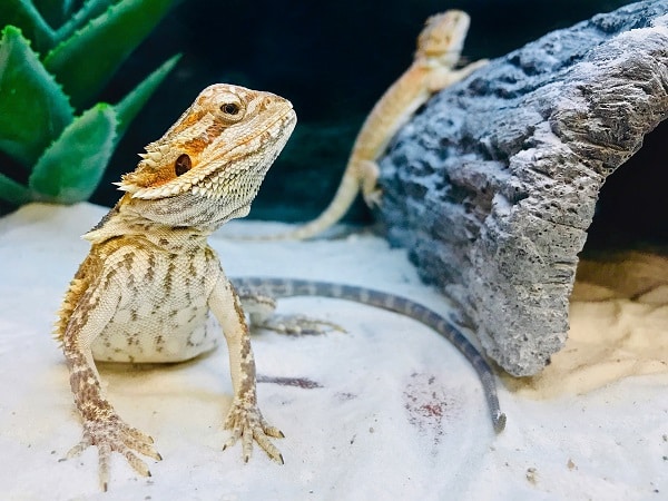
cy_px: 250
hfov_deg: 63.4
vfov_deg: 49.7
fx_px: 540
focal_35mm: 28
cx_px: 334
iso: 32
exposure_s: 1/30
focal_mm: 3.99
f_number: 1.8
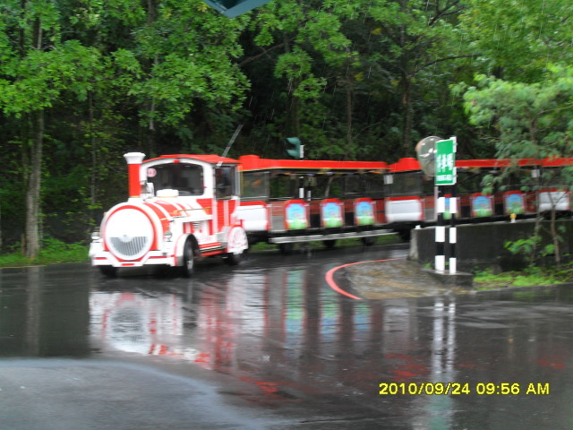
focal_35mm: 70
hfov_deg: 27.8
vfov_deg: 21.0
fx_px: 1159
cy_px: 215
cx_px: 286
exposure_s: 1/45
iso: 100
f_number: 4
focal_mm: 12.3
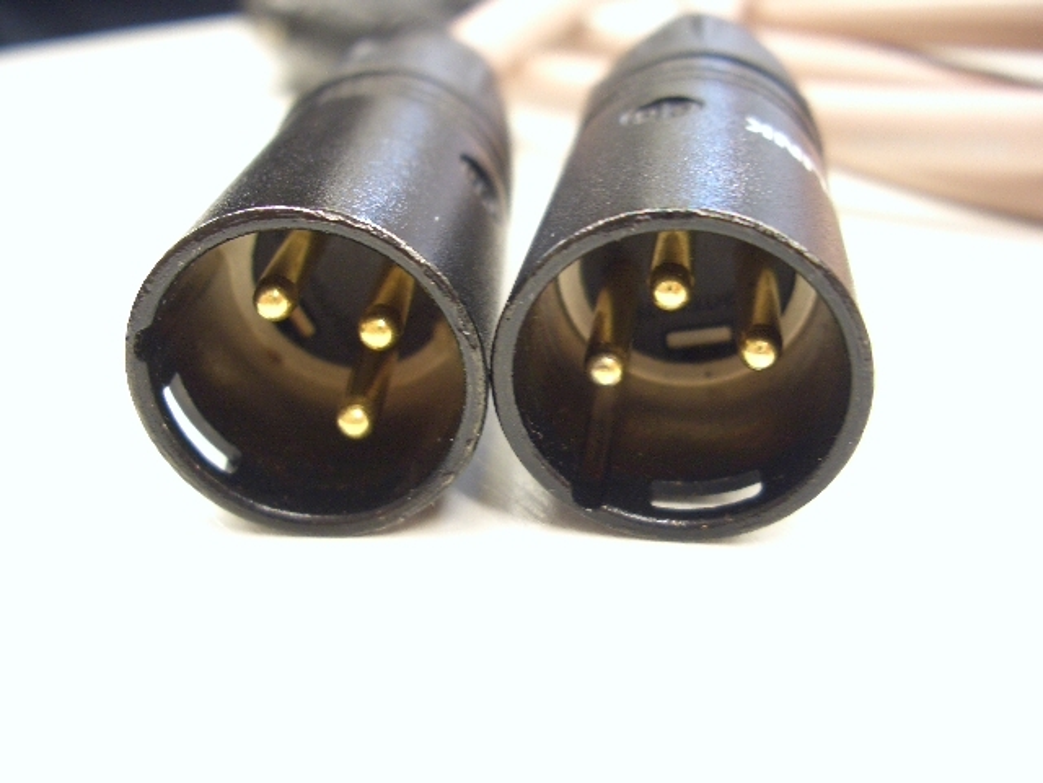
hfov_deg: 52.6
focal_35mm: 35
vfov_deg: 40.7
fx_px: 1055
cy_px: 392
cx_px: 522
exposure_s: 1/8
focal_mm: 5.8
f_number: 2.6
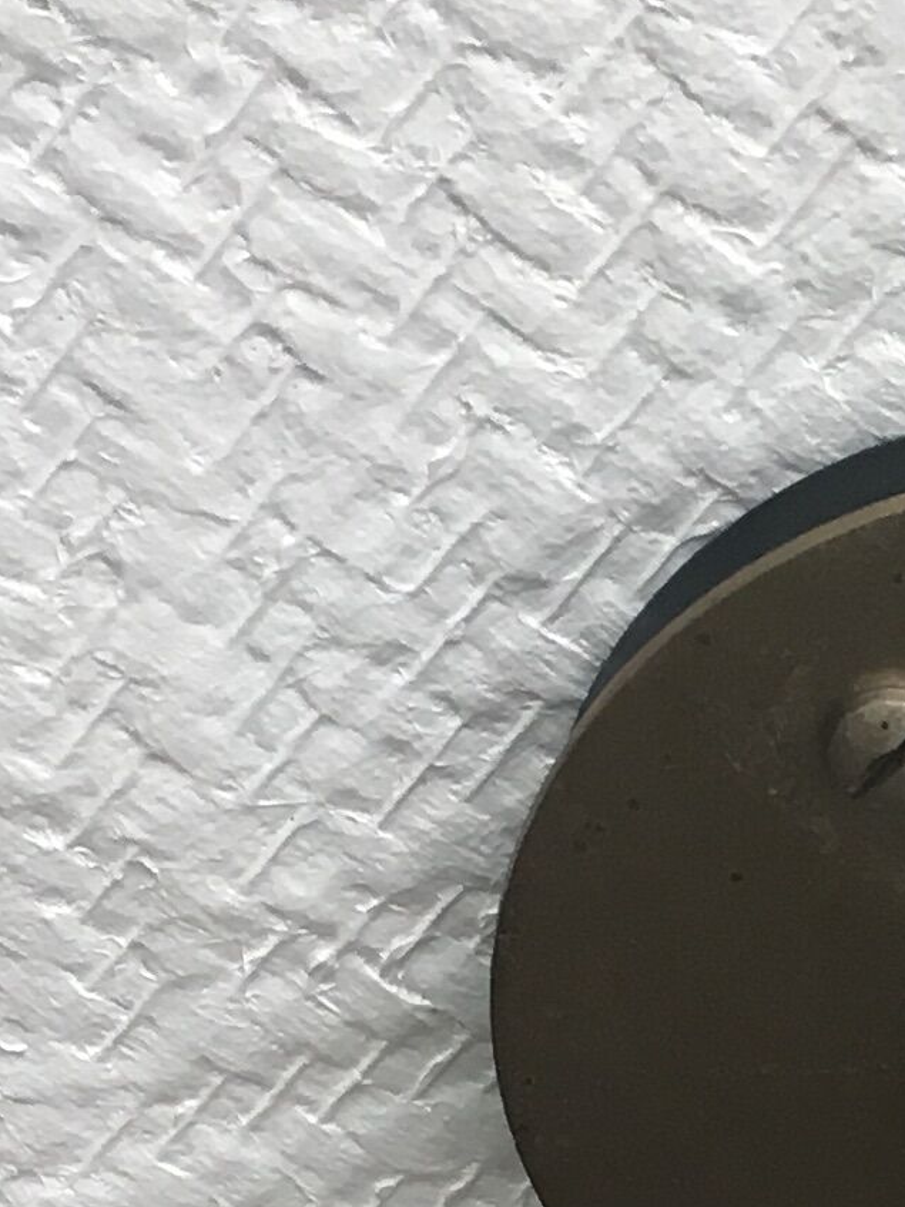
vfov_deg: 13.2
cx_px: 1082
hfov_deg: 10.6
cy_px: 2019
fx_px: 4812
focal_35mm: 138
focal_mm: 4.15
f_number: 2.2
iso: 25
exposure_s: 1/33
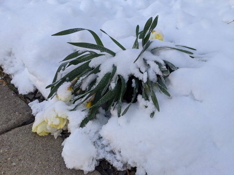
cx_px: 117
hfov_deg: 65.3
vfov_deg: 51.4
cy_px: 88
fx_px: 183
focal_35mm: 27
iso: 69
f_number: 1.8
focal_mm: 4.44
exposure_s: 1/690
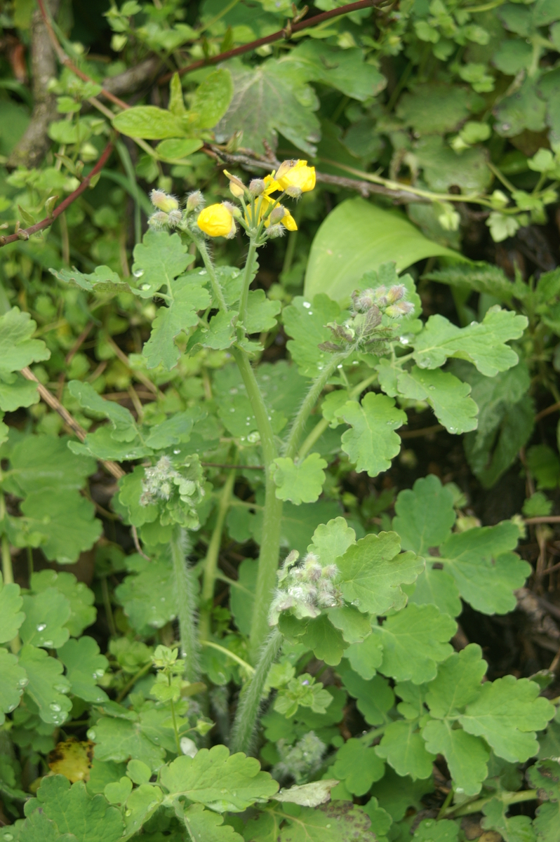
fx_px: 2805
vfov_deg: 17.1
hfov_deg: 11.4
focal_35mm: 120
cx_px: 280
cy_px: 421
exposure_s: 1/50
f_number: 5.6
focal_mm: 80
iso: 100
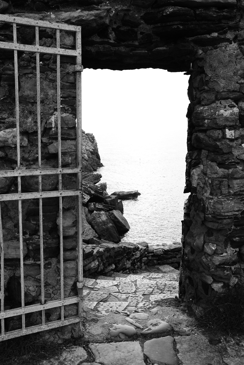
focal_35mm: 33
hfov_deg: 40.1
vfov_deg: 57.2
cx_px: 122
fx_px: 335
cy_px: 182
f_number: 6.3
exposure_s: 1/125
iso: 100
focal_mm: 22
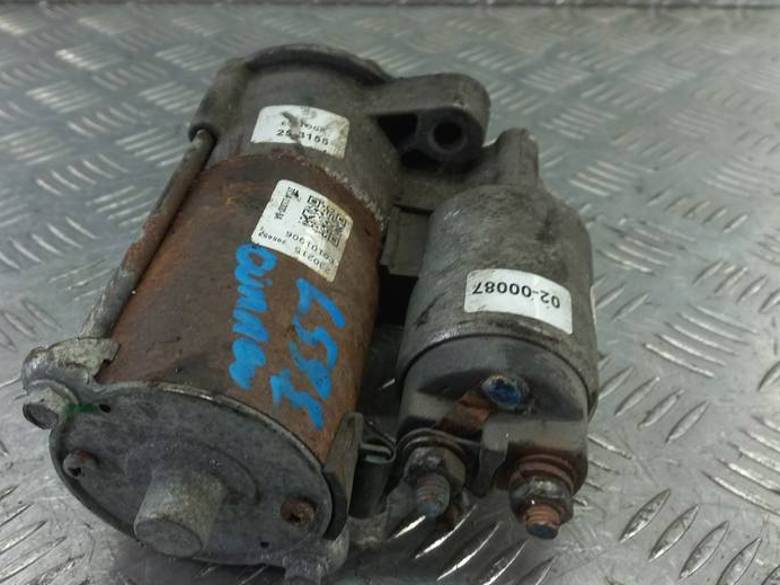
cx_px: 327
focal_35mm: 37
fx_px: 834
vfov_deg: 38.7
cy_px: 287
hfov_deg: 49.9
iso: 64
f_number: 1.8
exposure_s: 1/50
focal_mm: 4.6
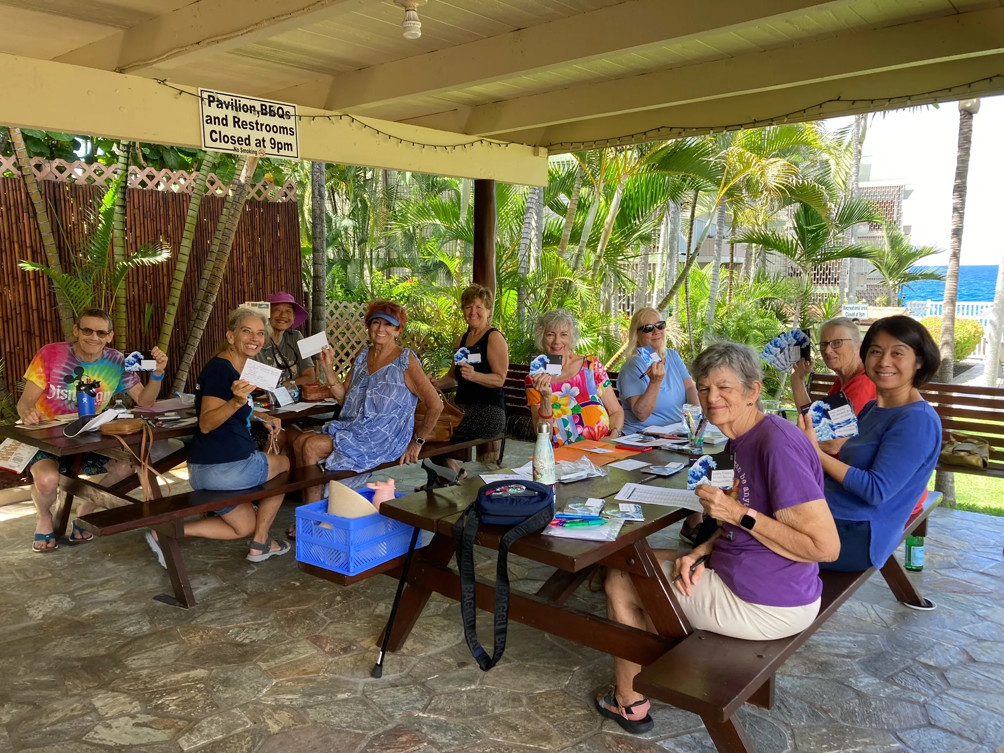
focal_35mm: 28
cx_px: 502
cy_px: 376
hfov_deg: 63.4
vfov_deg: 49.7
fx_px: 812
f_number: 1.8
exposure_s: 1/121
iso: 32
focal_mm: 3.99
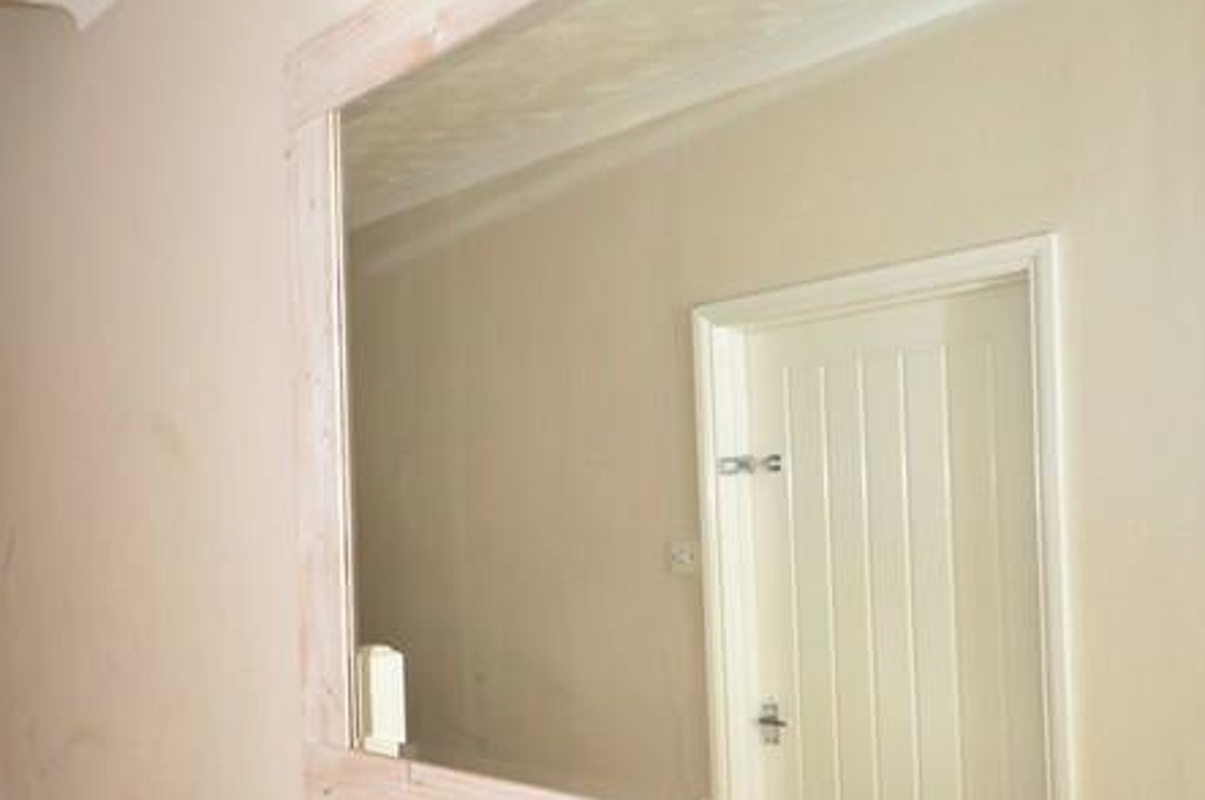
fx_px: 1275
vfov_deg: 34.5
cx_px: 280
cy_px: 532
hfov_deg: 48.3
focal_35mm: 38
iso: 400
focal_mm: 11
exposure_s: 1/60
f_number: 4.2
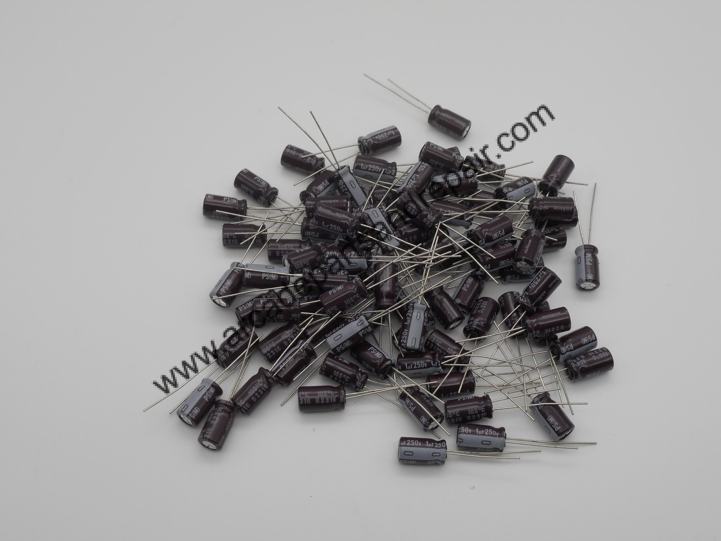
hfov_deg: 32.7
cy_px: 270
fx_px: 1229
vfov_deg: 24.8
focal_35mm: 59
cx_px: 360
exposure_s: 1/100
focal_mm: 10.5
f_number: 5.1
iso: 80
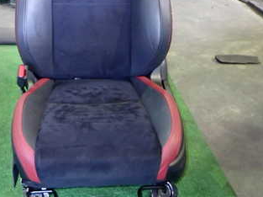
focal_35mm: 48
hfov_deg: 39.5
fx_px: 364
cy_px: 43
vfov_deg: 29.6
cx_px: 100
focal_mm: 4.5
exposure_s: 1/30
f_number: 2
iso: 640
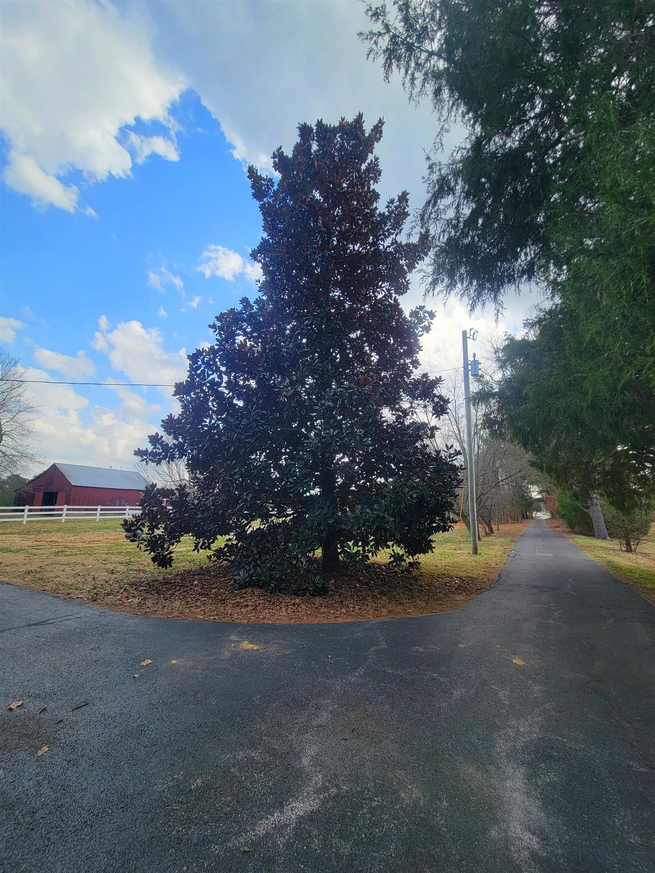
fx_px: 328
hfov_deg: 89.9
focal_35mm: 13
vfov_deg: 106.2
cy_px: 436
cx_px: 328
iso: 50
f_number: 2.2
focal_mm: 2.2
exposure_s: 1/556
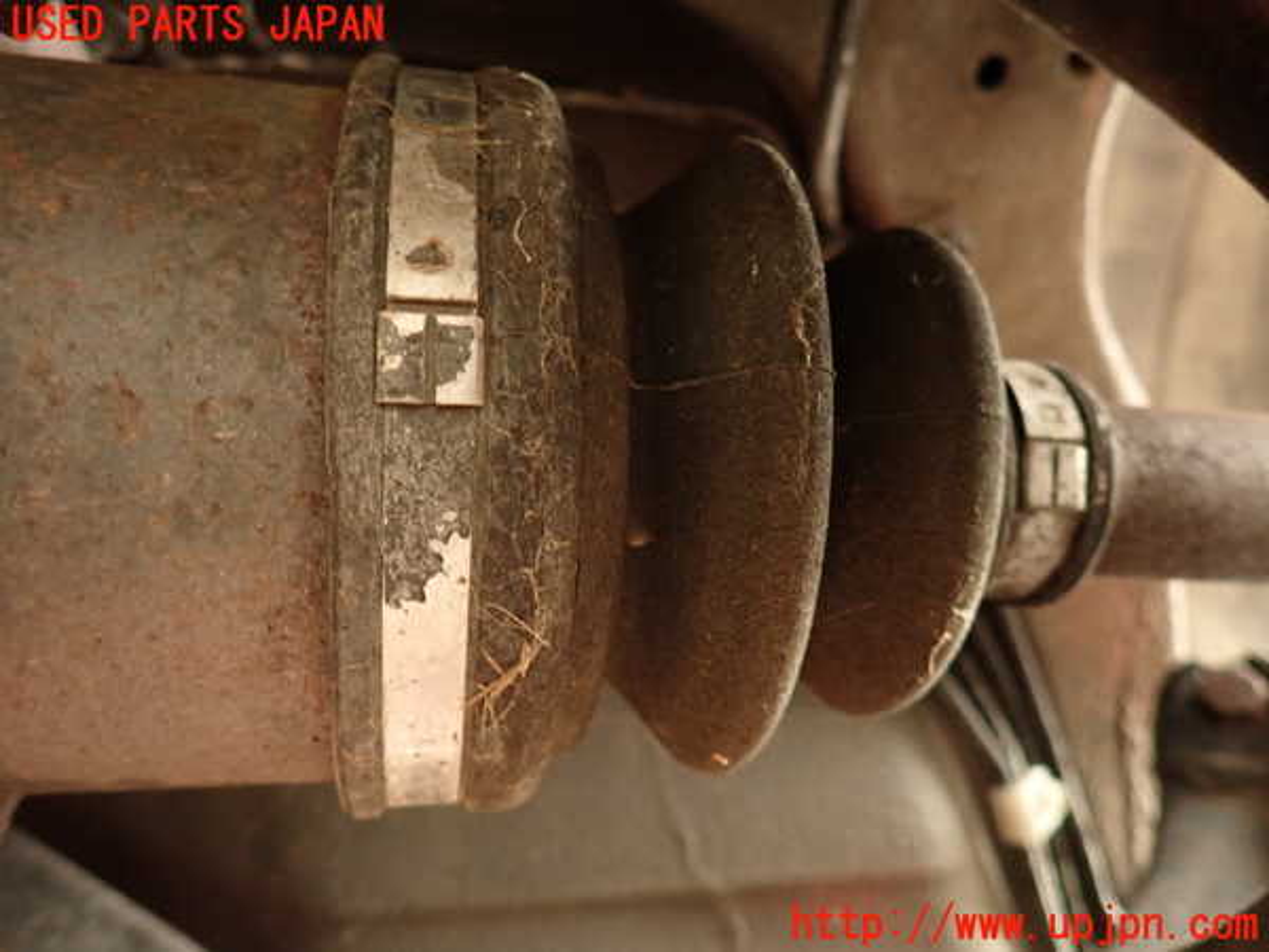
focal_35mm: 25
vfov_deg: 54.9
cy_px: 476
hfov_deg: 69.4
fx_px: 916
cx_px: 634
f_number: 2
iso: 500
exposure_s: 1/30
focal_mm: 4.5
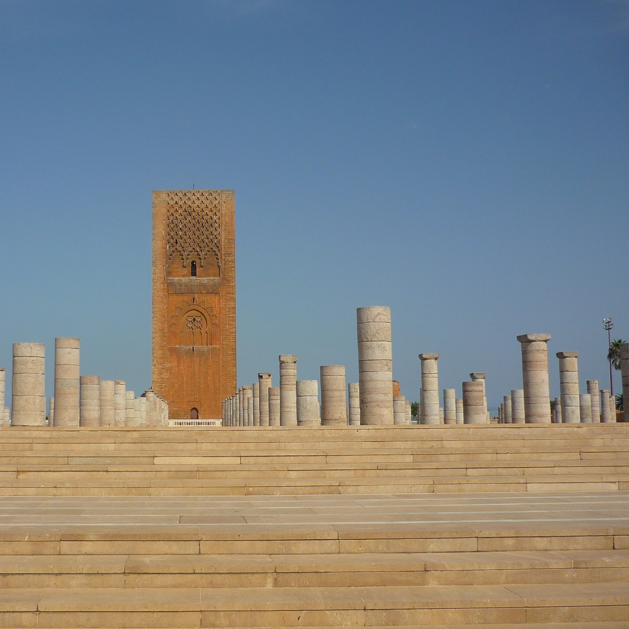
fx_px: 843
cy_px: 312
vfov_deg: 40.9
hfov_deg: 40.3
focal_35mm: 41
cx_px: 199
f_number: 8
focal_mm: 5.5
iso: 100
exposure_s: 1/400
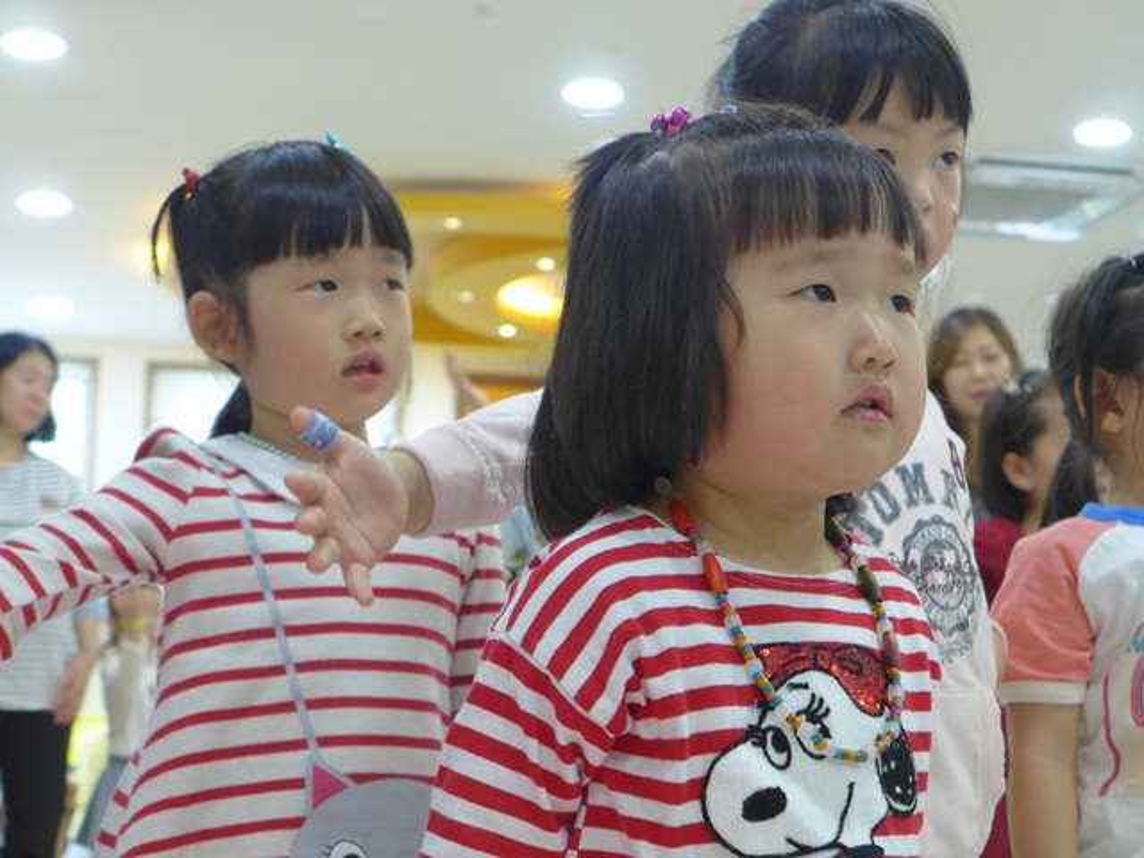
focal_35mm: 70
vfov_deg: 21.0
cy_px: 429
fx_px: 2313
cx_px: 572
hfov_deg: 27.8
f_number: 2.1
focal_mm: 13.7
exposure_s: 1/100
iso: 320
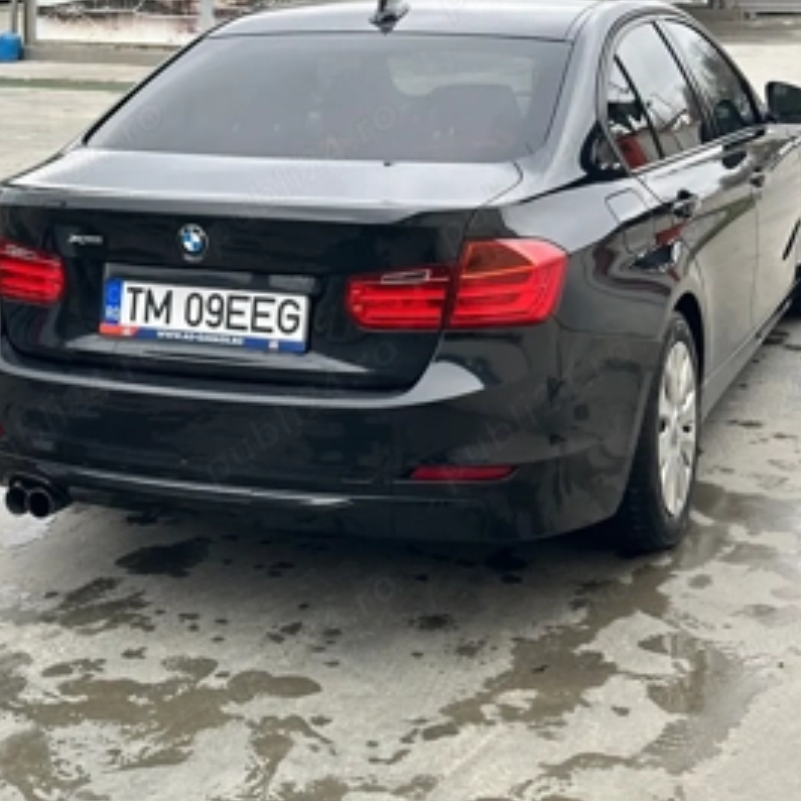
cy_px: 212
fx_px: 1675
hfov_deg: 26.9
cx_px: 360
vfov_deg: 26.6
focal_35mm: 64
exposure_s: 1/654
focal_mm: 6.86
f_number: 1.78
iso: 64
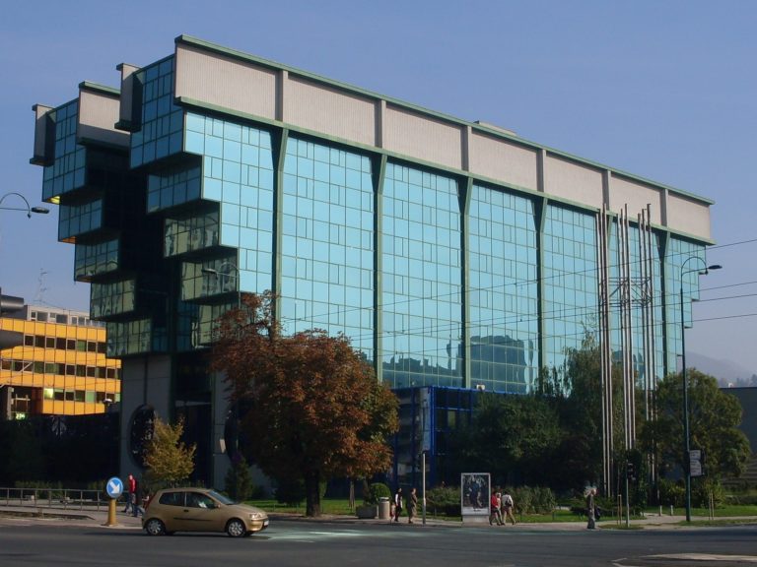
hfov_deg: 49.0
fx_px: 831
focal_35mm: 38
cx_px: 378
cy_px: 284
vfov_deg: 37.7
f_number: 8.4
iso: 80
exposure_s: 1/250
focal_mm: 6.3
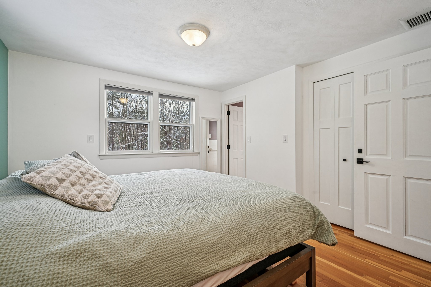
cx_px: 216
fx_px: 192
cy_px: 144
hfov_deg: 96.7
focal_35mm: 16
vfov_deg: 73.7
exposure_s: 1/50
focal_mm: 16
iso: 400
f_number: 8
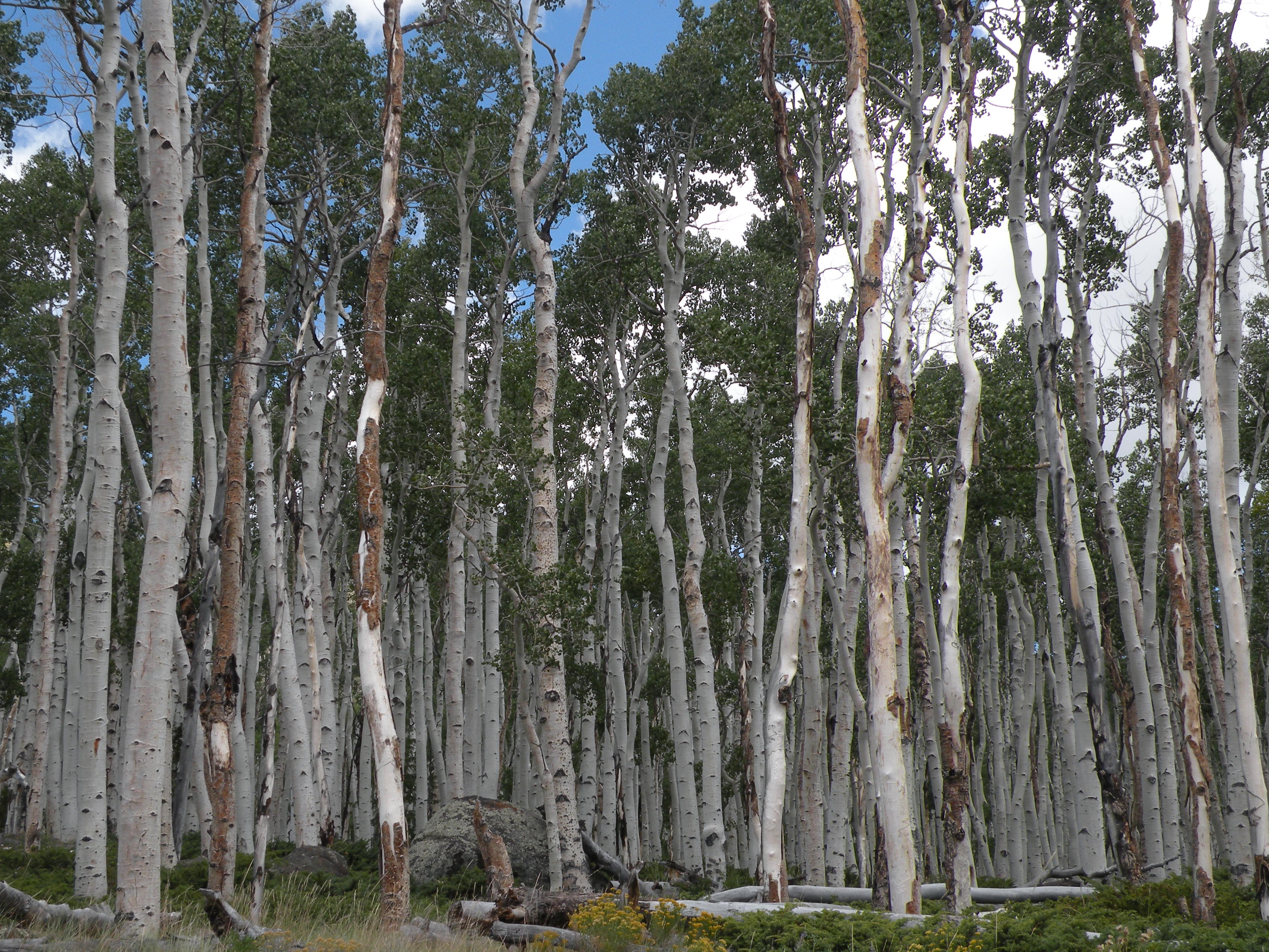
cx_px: 662
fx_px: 2200
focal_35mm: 60
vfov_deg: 24.4
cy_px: 476
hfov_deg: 32.2
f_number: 5.6
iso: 64
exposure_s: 1/197
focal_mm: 9.8
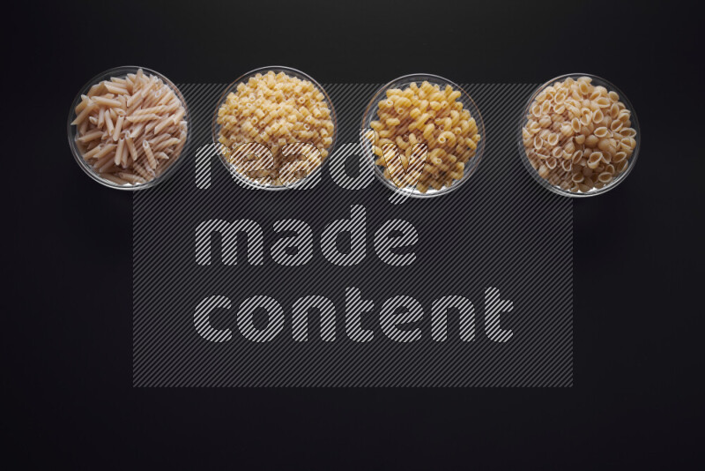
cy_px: 236
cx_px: 352
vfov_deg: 27.0
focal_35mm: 50
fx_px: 979
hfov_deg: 39.6
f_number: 8
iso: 100
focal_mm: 50
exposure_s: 1/100
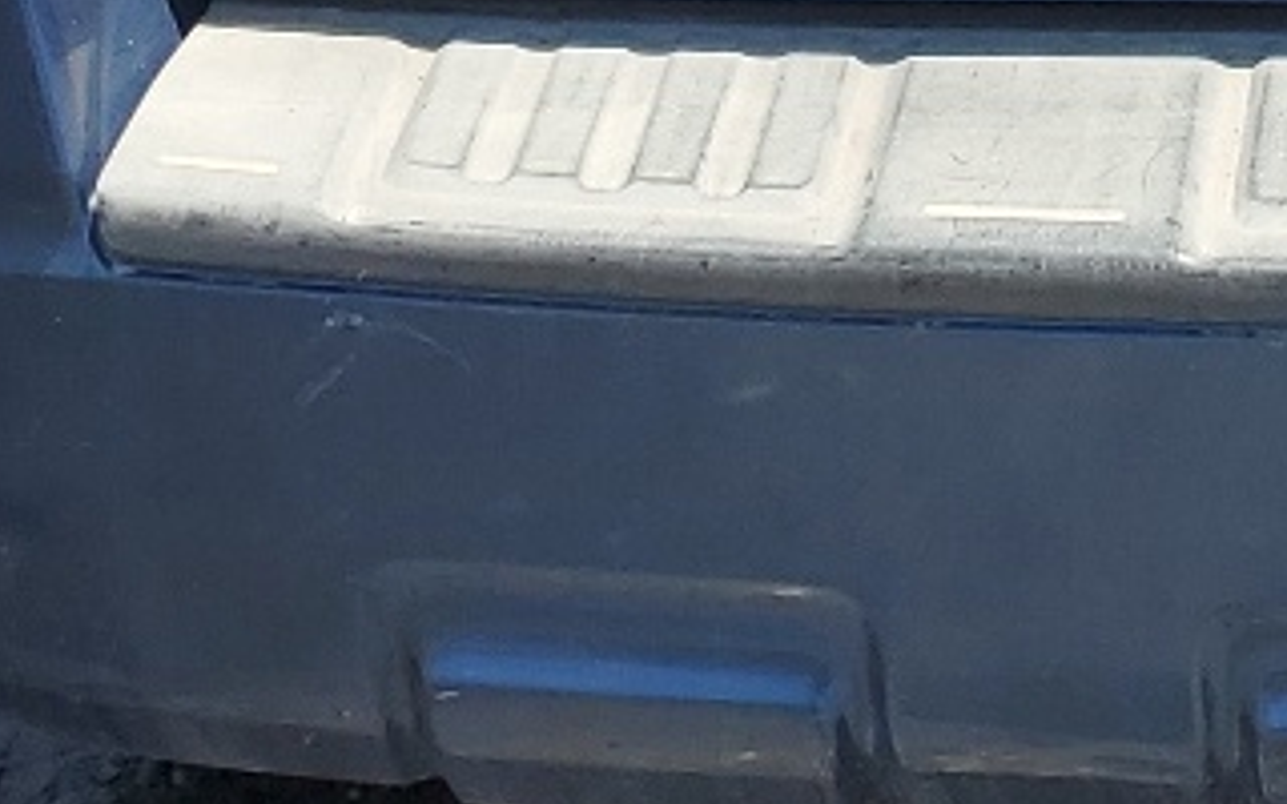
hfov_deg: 14.5
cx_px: 1673
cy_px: -1013
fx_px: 4840
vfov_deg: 8.8
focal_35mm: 138
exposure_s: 1/2000
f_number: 1.5
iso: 50
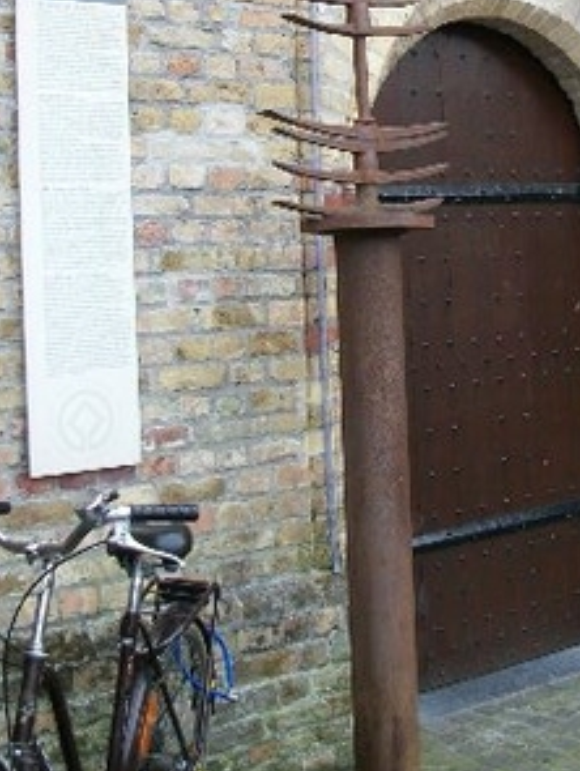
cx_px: 444
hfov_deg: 22.4
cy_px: 112
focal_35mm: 65
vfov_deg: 28.9
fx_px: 1449
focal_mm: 5.7
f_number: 2.9
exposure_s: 1/160
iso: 80
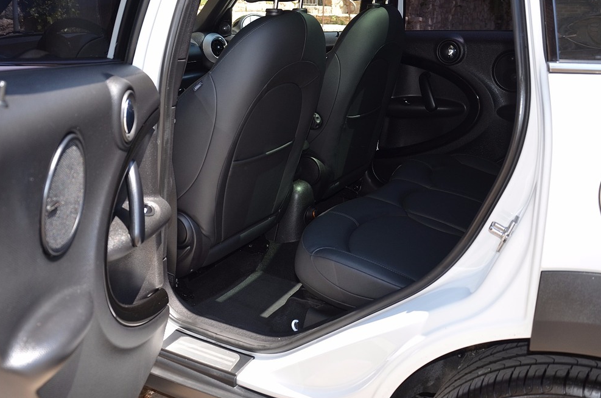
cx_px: 270
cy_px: 144
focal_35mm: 35
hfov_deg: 54.4
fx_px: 583
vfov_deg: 37.4
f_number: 3.5
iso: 125
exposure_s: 1/200
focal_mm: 18
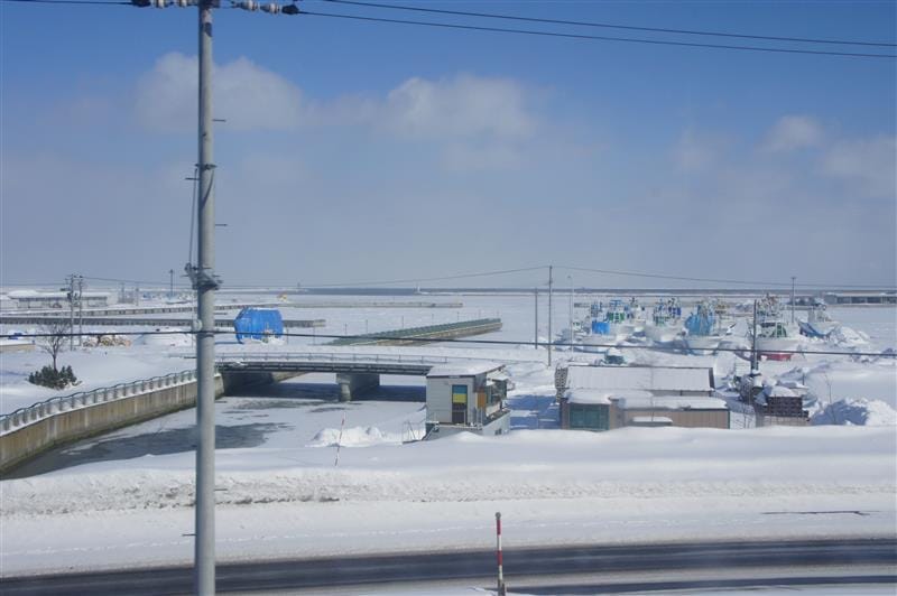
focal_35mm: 45
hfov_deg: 43.6
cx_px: 448
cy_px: 298
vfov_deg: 29.8
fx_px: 1120
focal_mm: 30
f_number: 13
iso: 200
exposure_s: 1/500
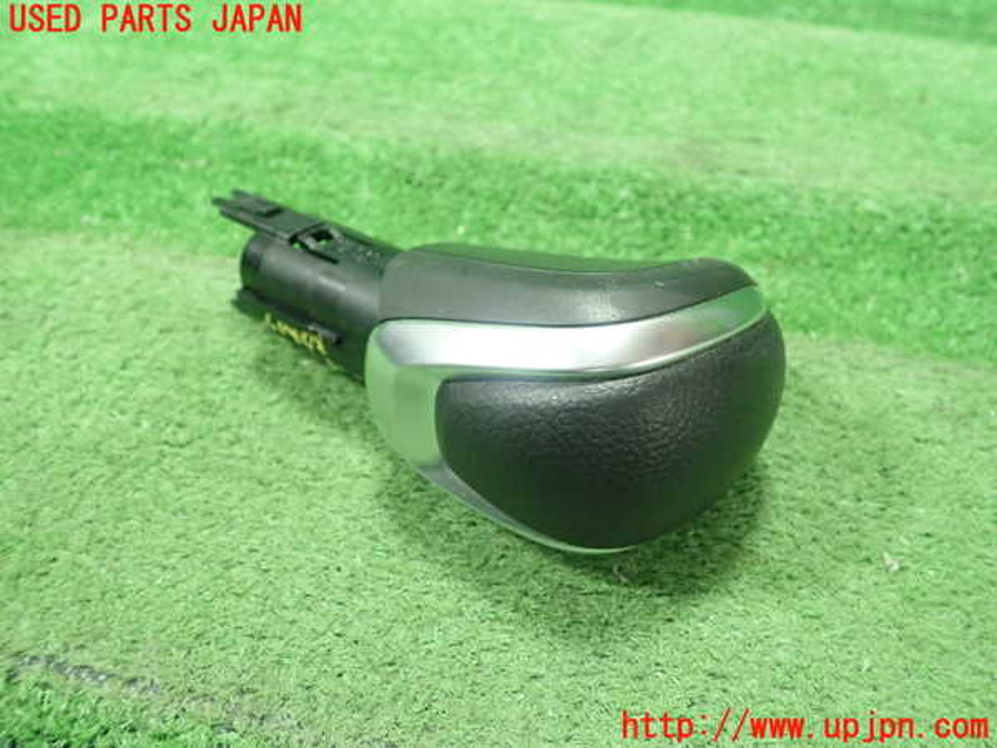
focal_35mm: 30
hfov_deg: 60.0
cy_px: 374
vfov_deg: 46.8
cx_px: 498
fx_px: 864
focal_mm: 5.5
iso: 640
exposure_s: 1/125
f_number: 2.3
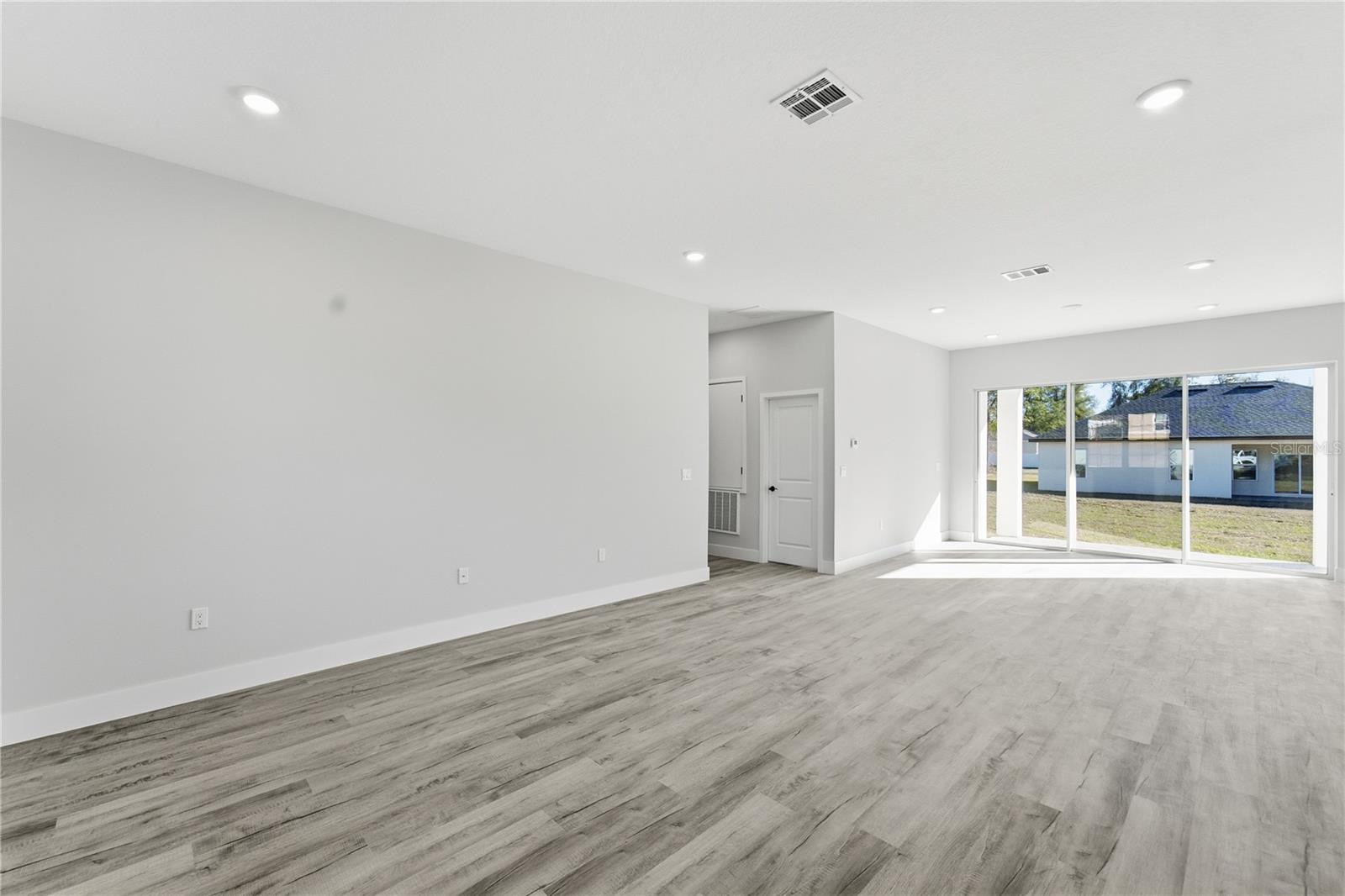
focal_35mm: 14
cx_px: 672
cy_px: 448
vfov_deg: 81.2
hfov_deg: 104.3
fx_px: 523
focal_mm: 14
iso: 400
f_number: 7.1
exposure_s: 1/2000
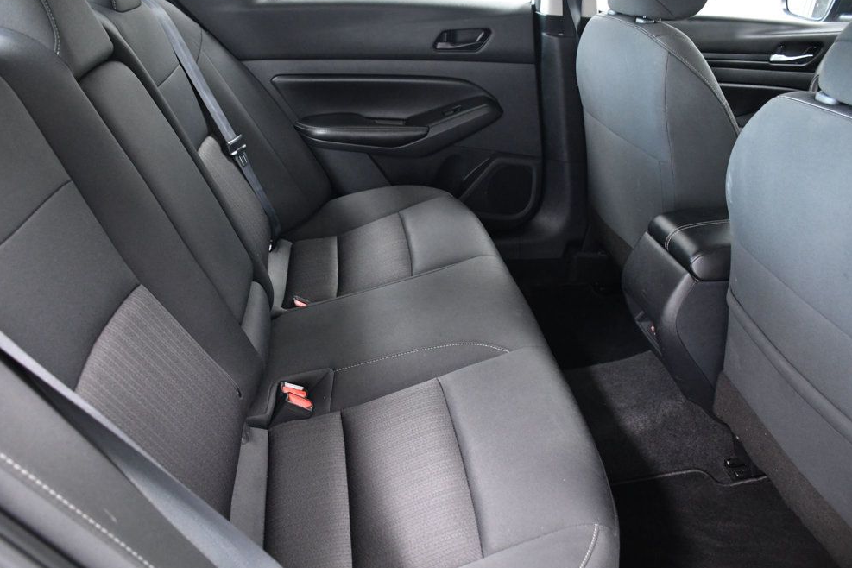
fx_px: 663
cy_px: 281
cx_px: 426
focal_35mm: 28
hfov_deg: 65.5
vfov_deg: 46.4
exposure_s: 1/80
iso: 2500
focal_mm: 18
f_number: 4.5
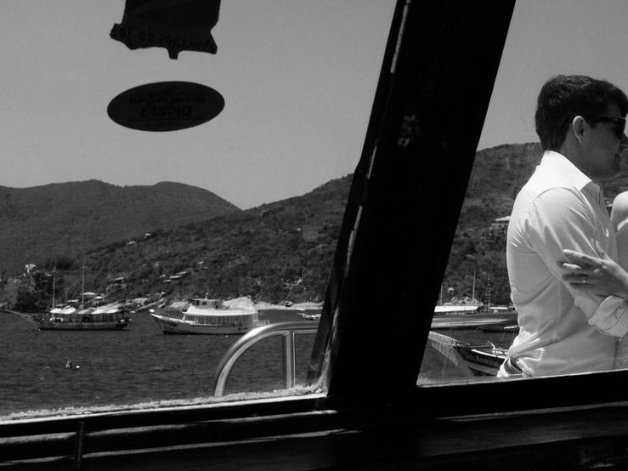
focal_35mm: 78
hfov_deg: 25.0
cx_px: 304
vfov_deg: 18.9
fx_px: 1415
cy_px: 180
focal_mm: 50
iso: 640
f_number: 16
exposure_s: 1/640
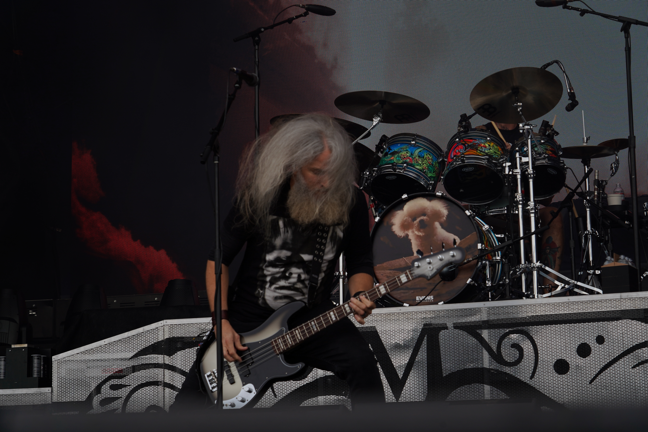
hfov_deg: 22.1
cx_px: 324
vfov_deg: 14.9
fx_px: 1656
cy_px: 216
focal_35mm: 92
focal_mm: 92
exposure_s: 1/250
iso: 100
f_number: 8
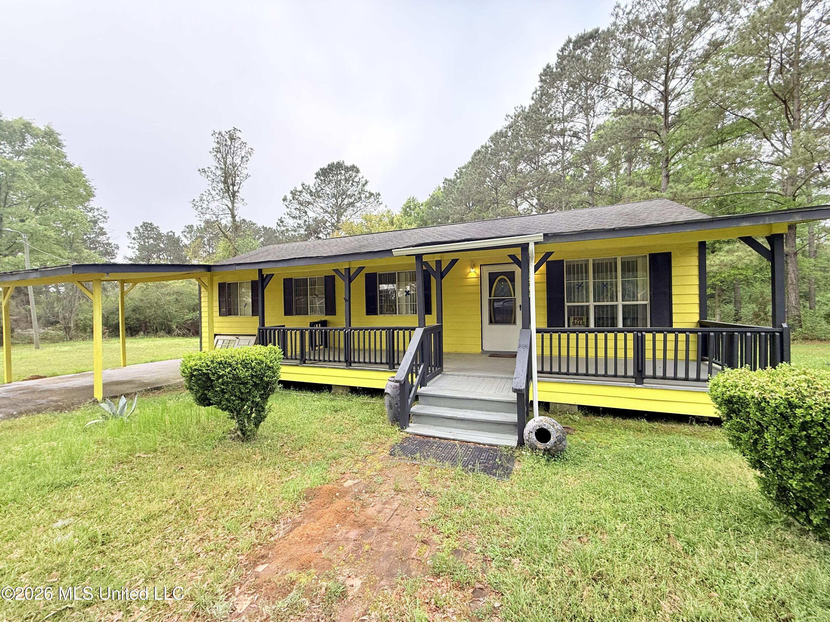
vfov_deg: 85.7
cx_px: 415
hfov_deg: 102.1
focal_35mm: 14
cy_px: 311
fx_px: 336
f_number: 2.2
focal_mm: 2.22
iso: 64
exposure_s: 1/134
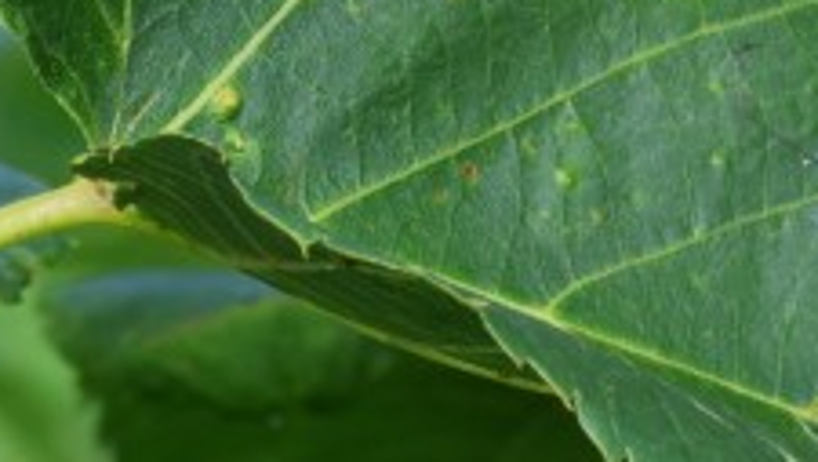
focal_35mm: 518
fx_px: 11248
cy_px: 1262
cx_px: -138
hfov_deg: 4.2
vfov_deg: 2.3
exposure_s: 1/250
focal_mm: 55
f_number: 8
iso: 360
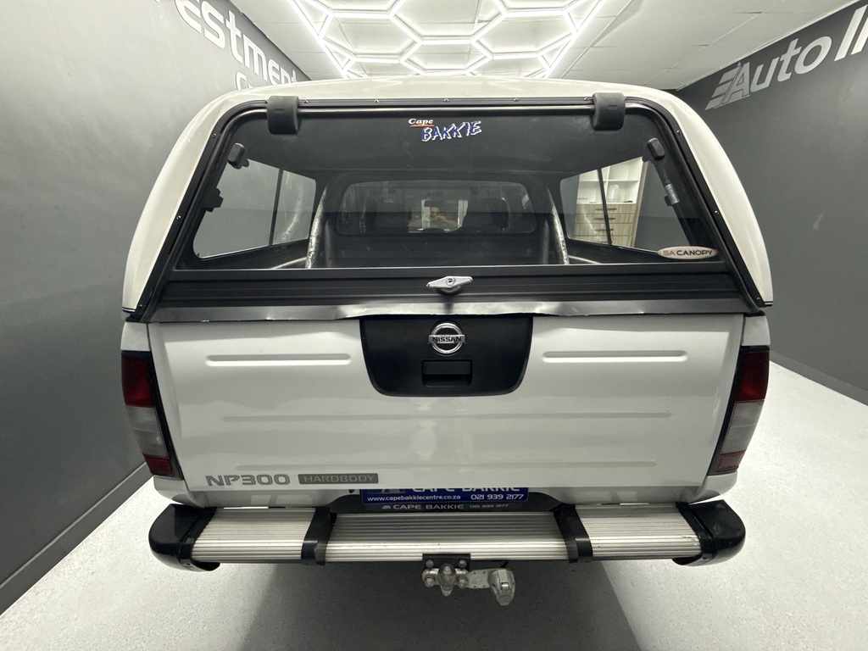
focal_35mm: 14
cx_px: 434
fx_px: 351
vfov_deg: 85.7
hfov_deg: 102.1
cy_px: 326
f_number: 2.2
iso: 320
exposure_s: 1/50
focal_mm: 2.22
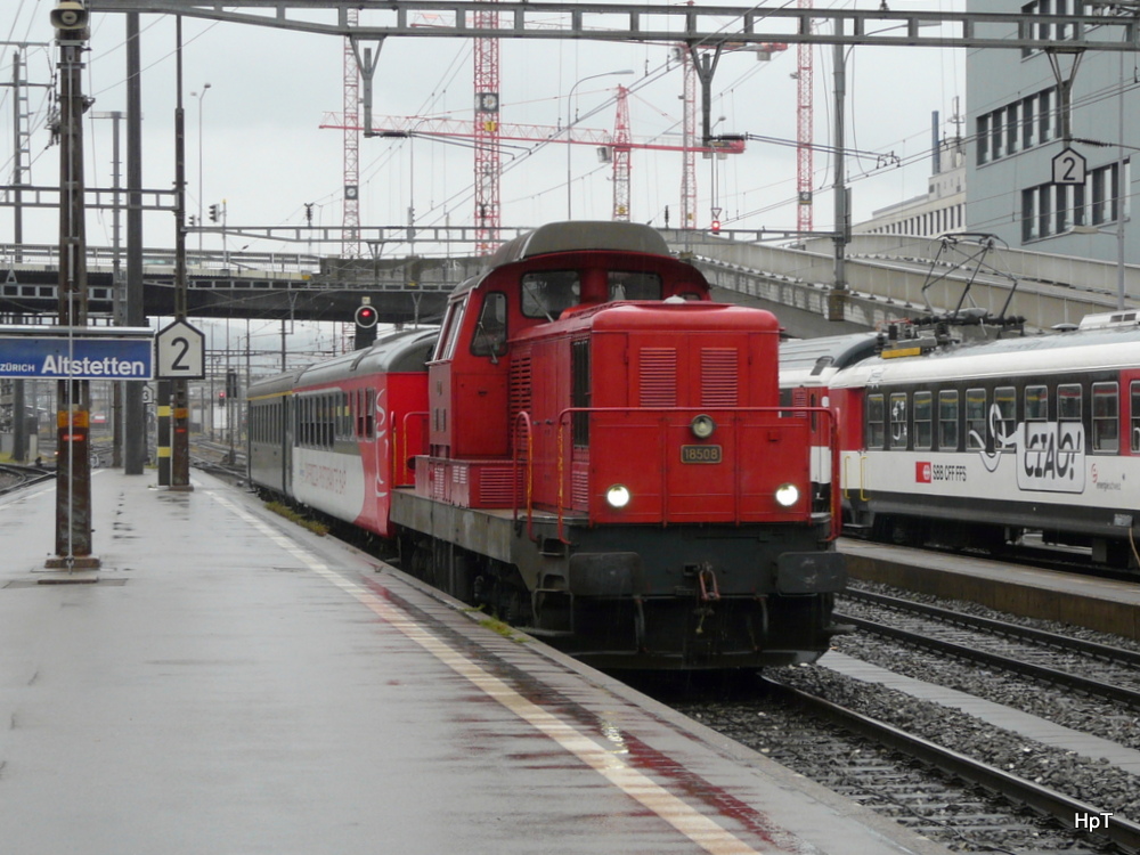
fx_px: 2206
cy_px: 428
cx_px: 570
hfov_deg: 29.0
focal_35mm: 67
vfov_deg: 21.9
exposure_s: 1/100
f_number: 4
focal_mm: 11.1
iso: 100
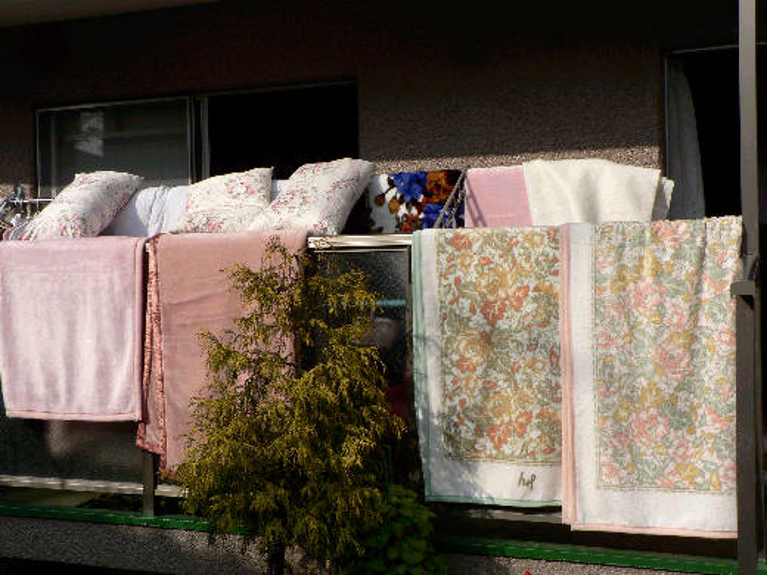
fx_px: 1152
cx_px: 384
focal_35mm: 52
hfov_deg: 36.8
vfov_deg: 28.0
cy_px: 288
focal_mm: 8.7
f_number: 5.6
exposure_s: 1/500
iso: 80
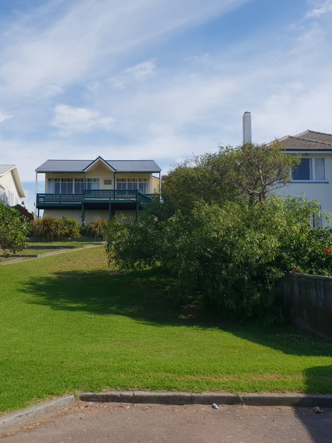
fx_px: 447
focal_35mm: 35
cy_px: 220
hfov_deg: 39.2
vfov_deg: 52.6
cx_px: 69
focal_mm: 4.3
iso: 50
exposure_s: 1/1414
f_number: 2.4
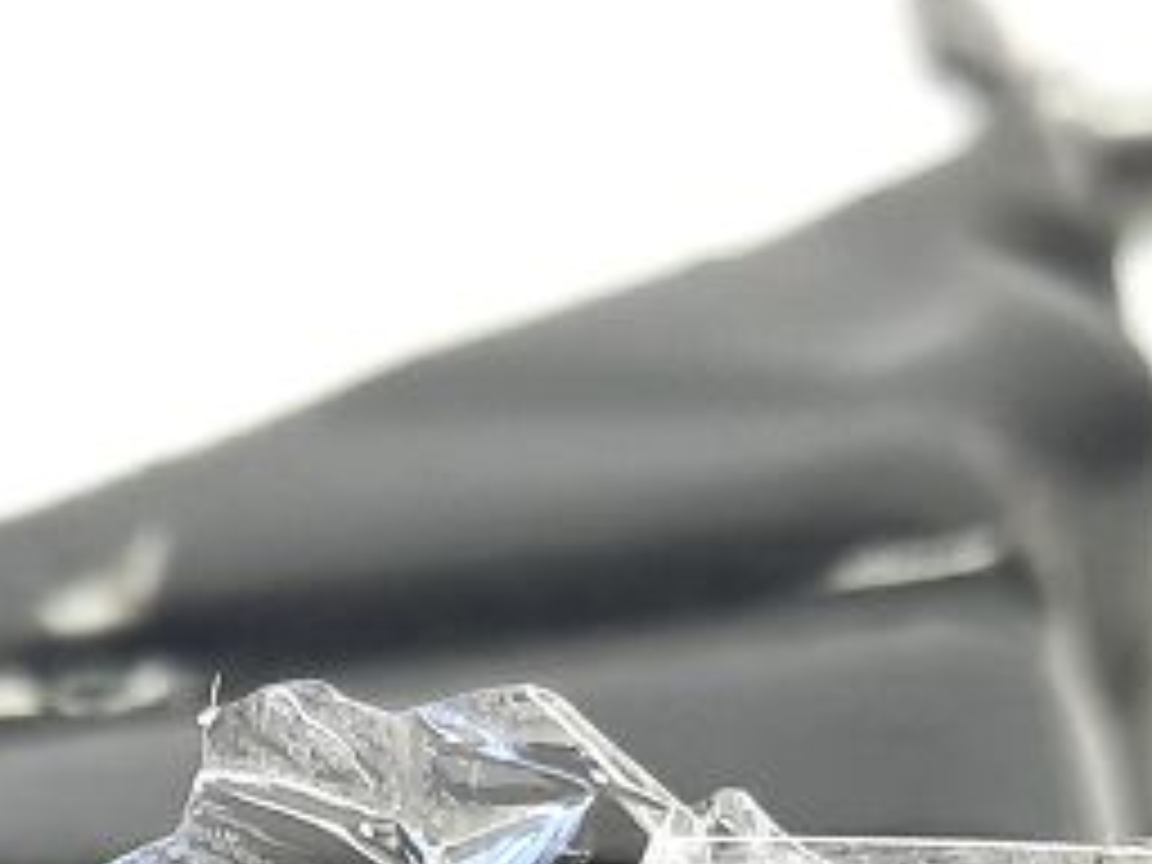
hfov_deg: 16.7
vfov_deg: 11.9
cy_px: 1418
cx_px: 274
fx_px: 3894
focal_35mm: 117
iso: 160
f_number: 2
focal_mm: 4.6
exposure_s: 1/50
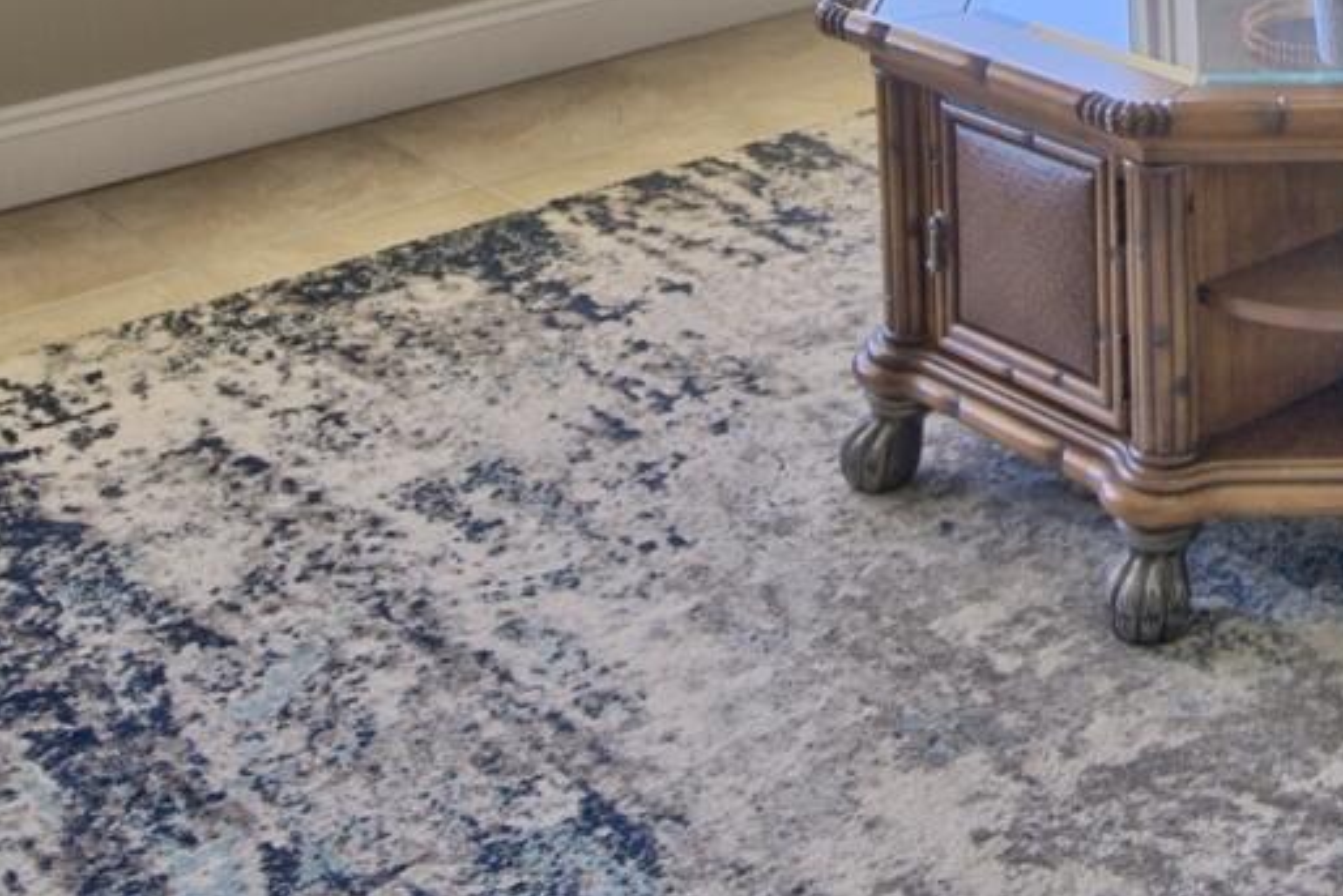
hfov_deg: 27.5
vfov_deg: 17.3
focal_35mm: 70
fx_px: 2612
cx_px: 1283
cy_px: -498
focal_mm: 12
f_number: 13
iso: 800
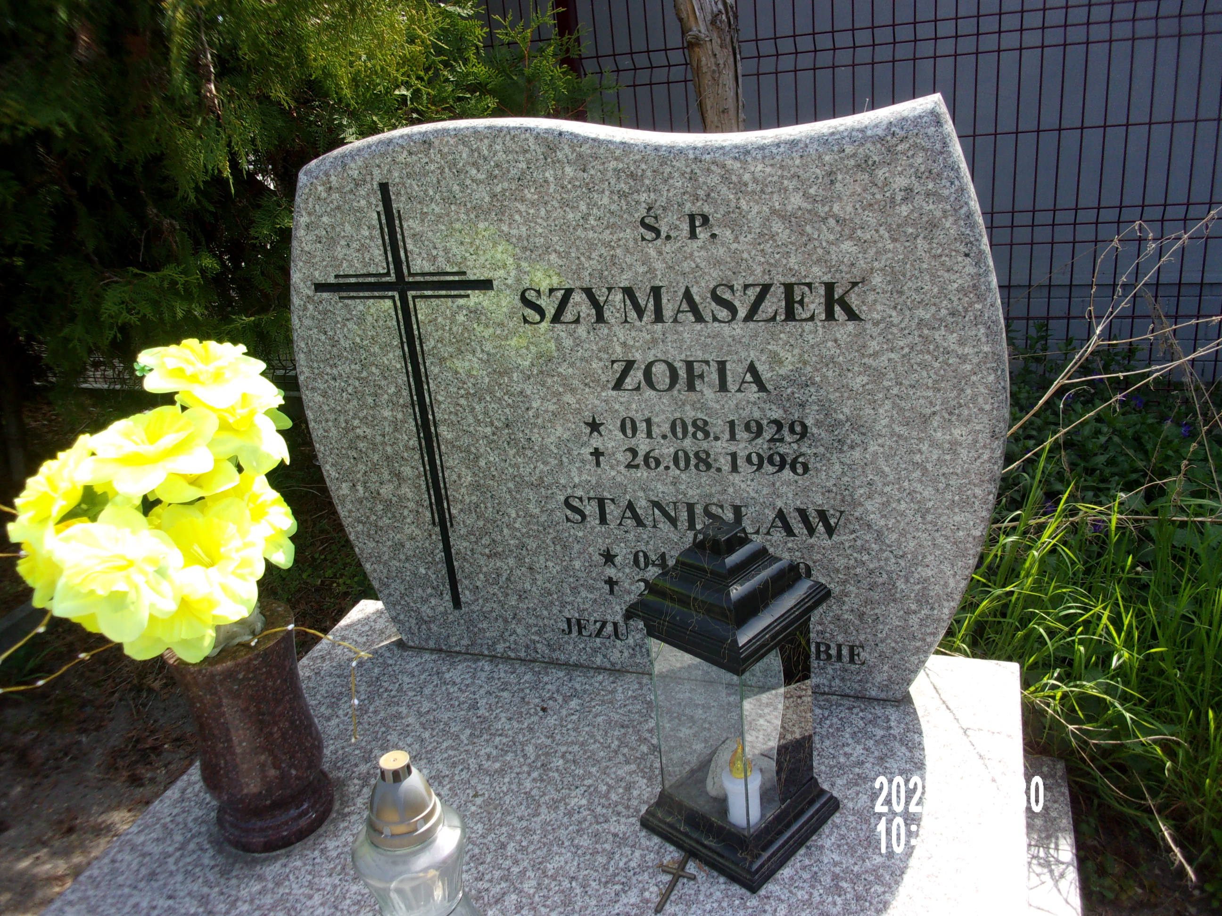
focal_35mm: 28
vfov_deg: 49.7
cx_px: 611
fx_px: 988
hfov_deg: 63.4
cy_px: 458
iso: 80
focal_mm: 5.1
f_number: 3.9
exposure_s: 1/240
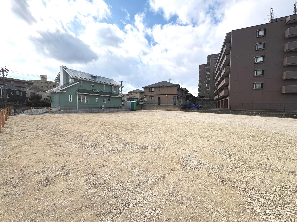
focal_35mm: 14
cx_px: 148
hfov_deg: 102.1
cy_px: 111
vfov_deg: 85.7
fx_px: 120
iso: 50
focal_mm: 2.22
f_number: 2.2
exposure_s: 1/1600
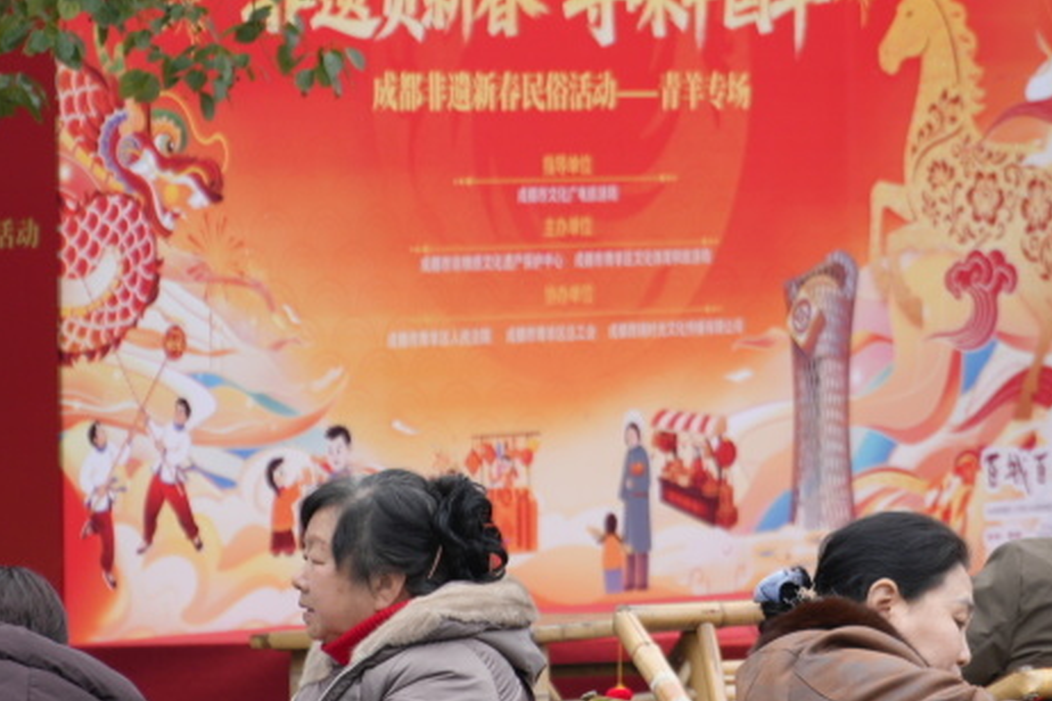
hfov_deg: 7.7
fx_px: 7831
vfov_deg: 5.1
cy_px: 193
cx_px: 774
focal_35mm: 268
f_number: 5.6
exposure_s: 1/160
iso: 160
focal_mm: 86
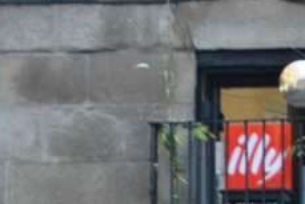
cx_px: 904
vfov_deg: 2.2
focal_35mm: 629
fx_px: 5332
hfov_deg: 3.2
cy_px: -82
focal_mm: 60
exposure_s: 1/60
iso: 100
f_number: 5.3
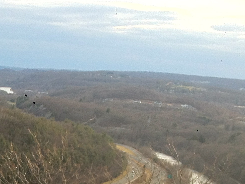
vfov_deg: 12.0
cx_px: -130
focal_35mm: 117
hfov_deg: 15.4
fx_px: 828
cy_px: 284
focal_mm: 4.28
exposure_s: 1/383
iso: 64
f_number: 2.4
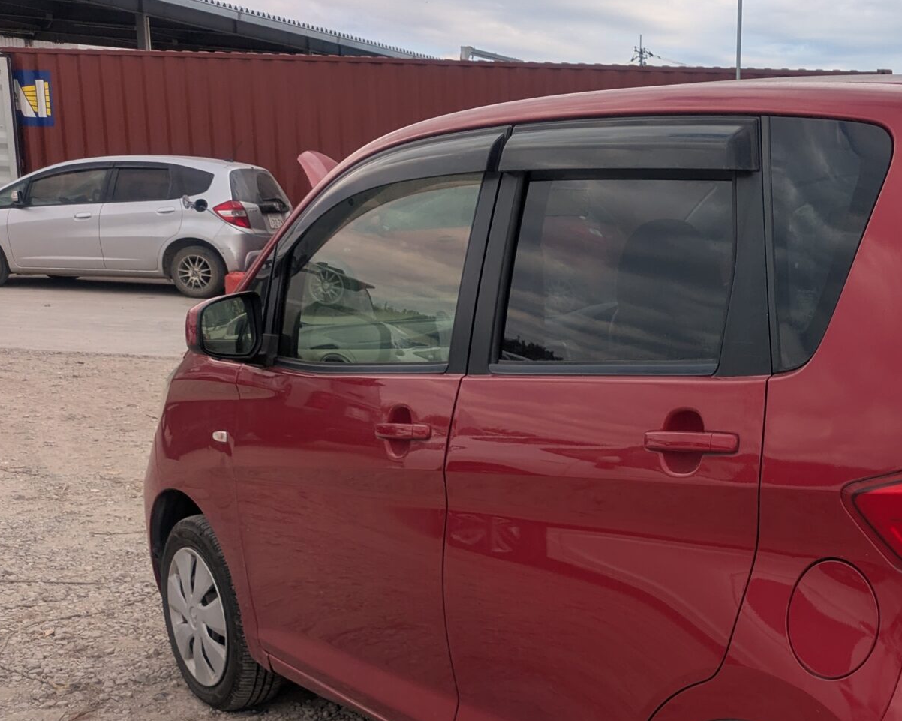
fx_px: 1388
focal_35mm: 52
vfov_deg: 28.8
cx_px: 834
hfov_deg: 33.8
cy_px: 526
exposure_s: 1/1225
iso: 46
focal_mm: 5.43
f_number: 1.89
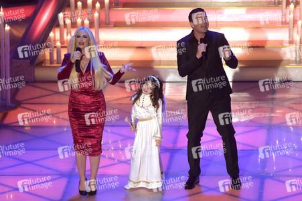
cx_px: 151
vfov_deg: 4.0
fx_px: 2850
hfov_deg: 6.1
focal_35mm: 340
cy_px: 100
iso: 12800
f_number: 7.1
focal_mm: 340
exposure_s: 1/400
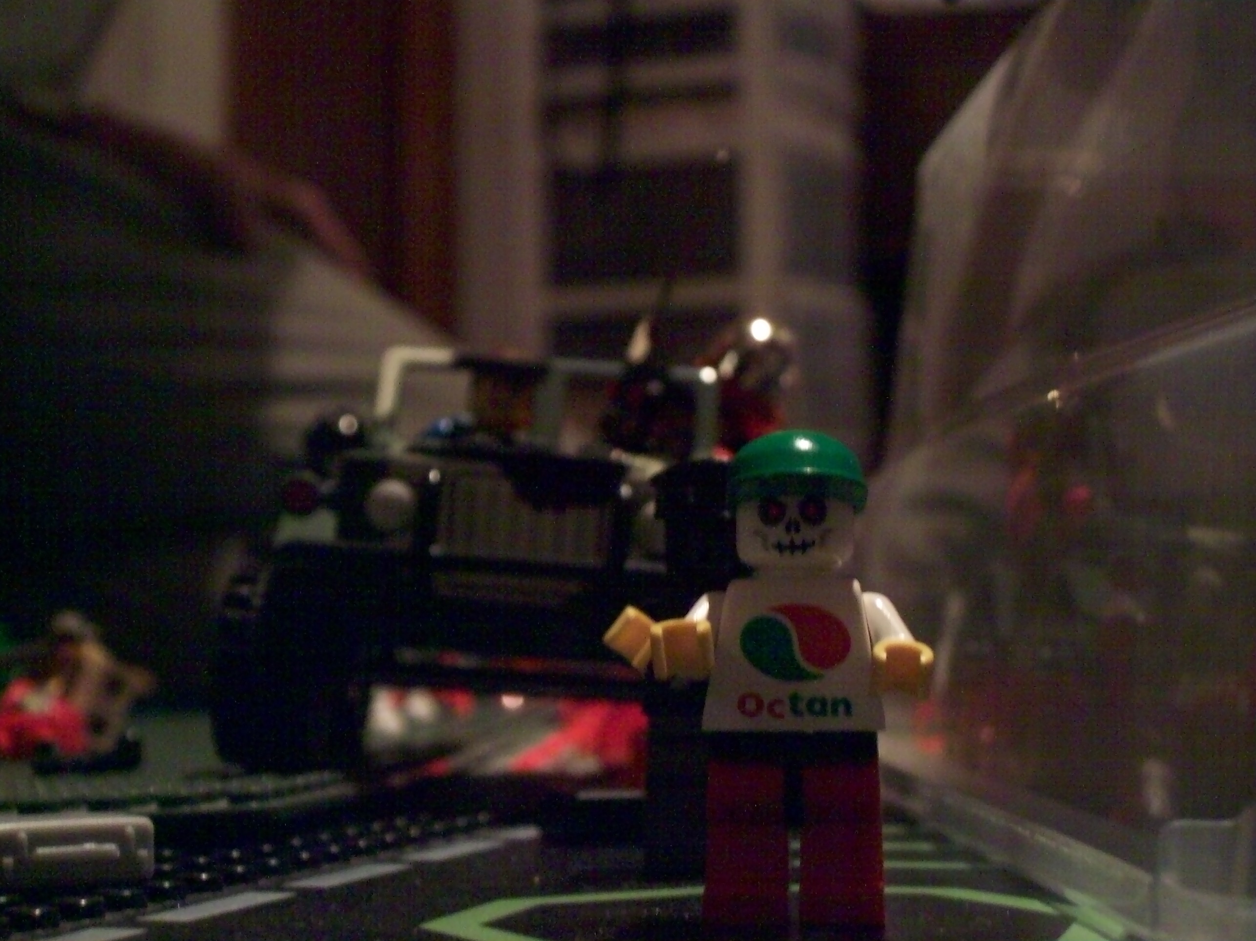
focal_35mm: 70
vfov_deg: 21.0
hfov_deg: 27.8
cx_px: 628
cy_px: 470
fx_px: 2539
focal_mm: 11.6
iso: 160
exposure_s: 1/8
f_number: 3.8
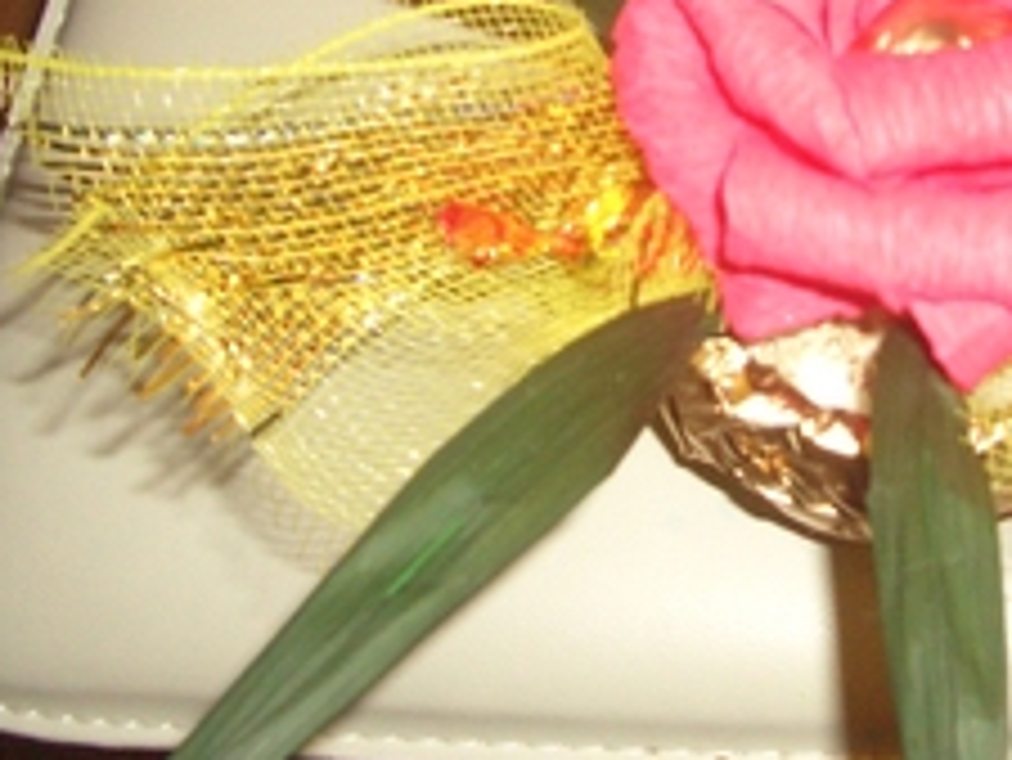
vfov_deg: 20.7
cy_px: 117
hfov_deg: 27.1
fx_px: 2048
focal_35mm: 70
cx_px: 837
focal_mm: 5.8
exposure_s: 1/60
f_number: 2.6
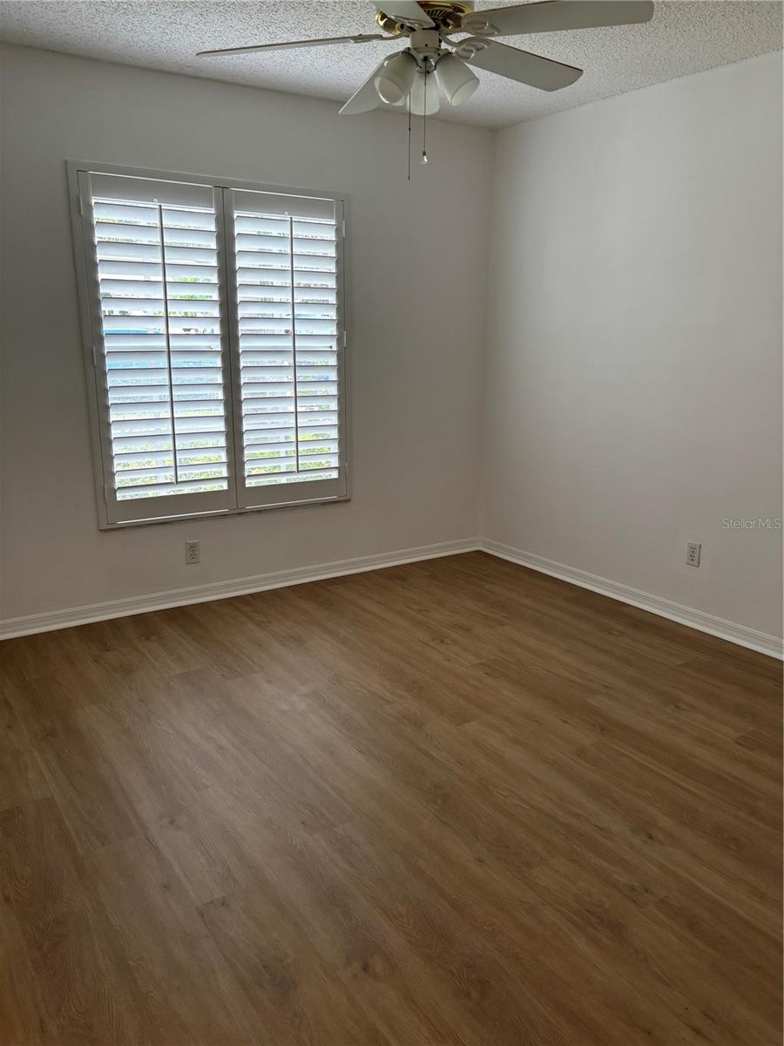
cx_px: 392
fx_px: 785
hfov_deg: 53.1
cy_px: 523
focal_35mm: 26
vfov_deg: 67.3
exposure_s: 1/60
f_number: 1.6
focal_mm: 5.96
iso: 125
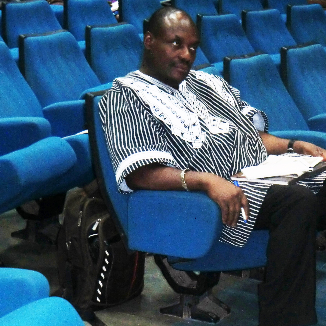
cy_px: 179
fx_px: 1172
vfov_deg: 15.8
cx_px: 251
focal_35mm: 110
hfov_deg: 15.8
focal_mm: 13.6
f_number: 4.6
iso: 400
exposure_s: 1/20
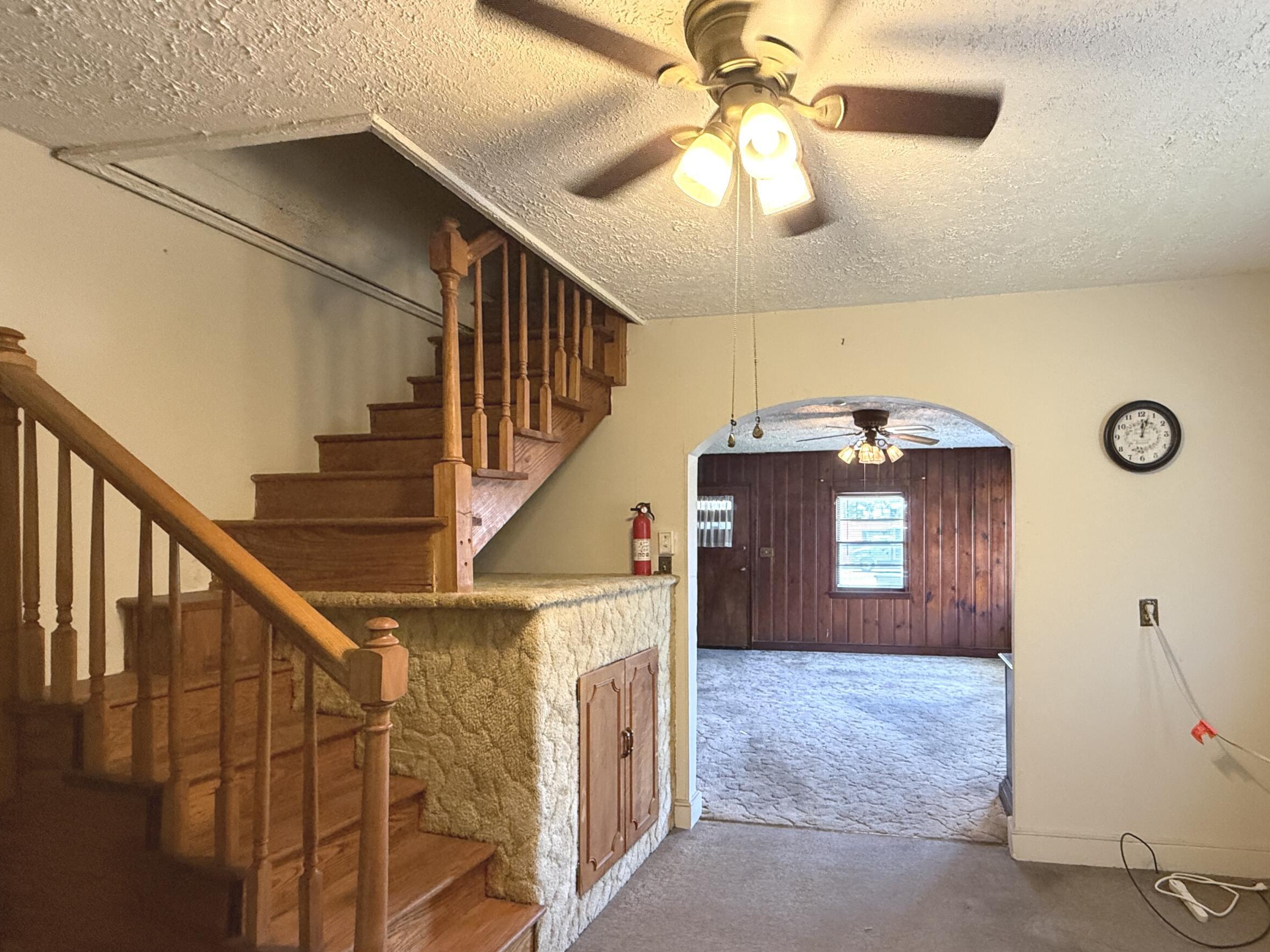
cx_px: 794
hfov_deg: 86.0
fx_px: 660
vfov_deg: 71.4
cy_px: 526
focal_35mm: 18
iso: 400
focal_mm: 2.22
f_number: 2.2
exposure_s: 1/60
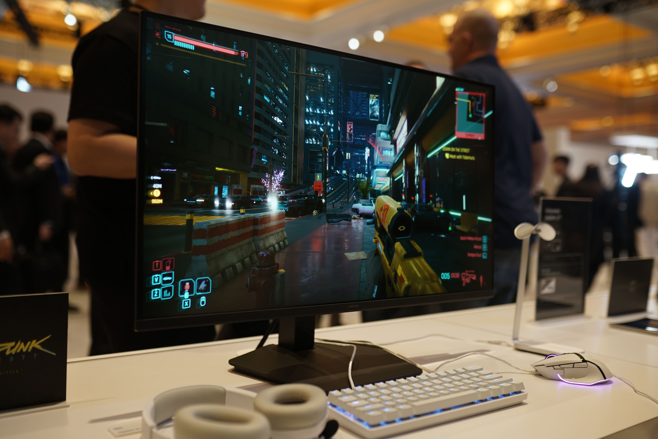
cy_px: 220
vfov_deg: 37.9
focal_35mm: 35
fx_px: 640
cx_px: 329
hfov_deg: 54.4
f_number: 2.2
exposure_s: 1/100
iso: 400
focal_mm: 35
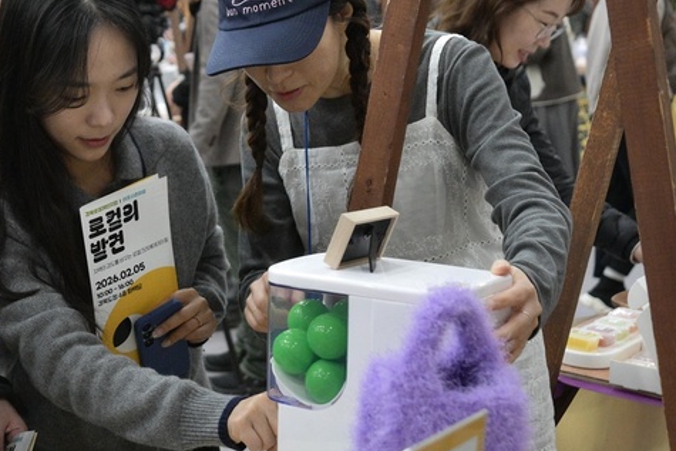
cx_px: 143
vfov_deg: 19.5
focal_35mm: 70
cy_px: 238
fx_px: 1315
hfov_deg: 28.3
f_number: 2.8
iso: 2000
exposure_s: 1/200
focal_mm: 25
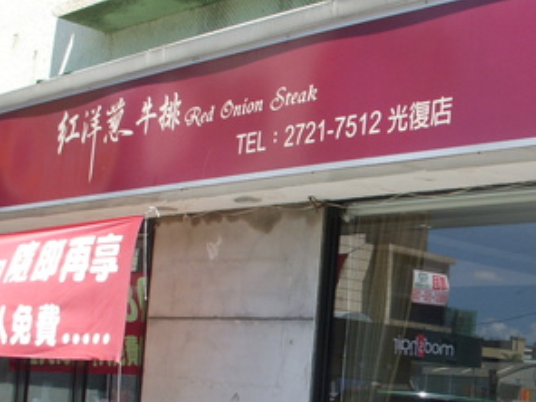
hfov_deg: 24.9
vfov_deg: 19.0
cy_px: 290
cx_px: 440
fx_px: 1192
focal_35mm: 77
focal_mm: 6.3
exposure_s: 1/400
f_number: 3.3
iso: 100
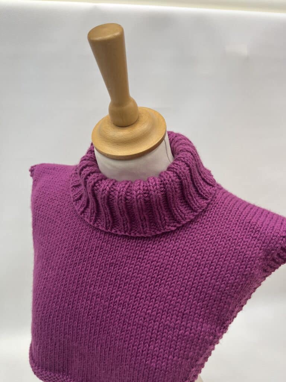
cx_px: 143
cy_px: 191
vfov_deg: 67.3
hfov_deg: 53.1
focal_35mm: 26
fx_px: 286
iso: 100
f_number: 1.6
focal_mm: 5.1
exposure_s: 1/100
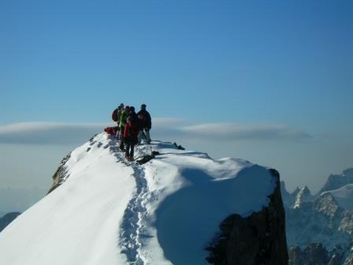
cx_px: 176
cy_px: 132
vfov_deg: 13.0
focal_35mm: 114
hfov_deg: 17.3
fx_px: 1163
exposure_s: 1/326
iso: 50
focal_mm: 23.4
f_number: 8.2
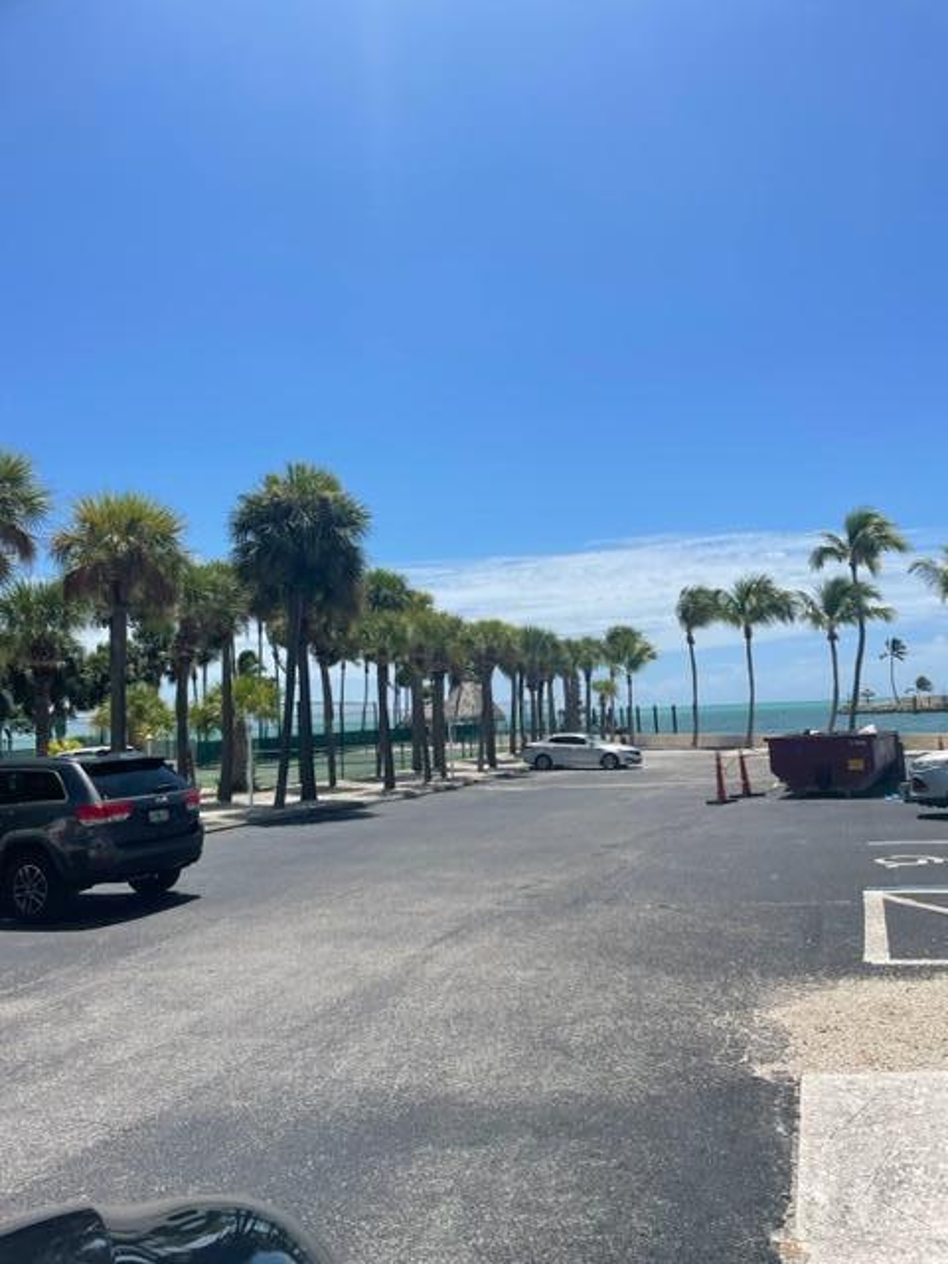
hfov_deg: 53.1
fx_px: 949
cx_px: 474
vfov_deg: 67.3
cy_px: 632
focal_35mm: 26
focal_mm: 4.2
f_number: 1.6
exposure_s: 1/6897
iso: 32
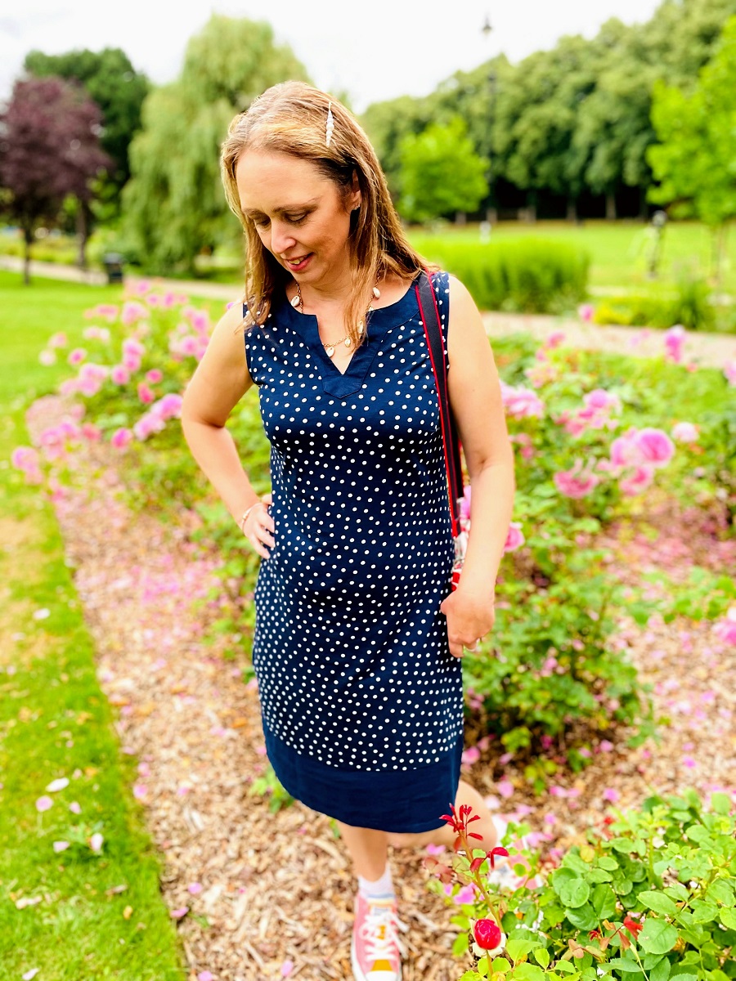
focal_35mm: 26
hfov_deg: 53.1
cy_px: 490
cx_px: 368
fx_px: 737
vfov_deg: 67.3
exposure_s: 1/121
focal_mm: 4.2
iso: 125
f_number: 1.6
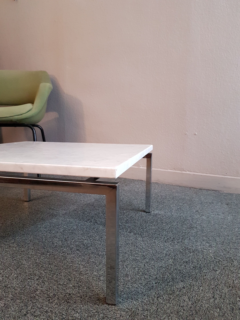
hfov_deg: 53.1
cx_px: 120
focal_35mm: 26
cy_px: 160
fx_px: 240
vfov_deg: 67.3
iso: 250
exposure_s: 1/25
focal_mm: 4.2
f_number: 1.7
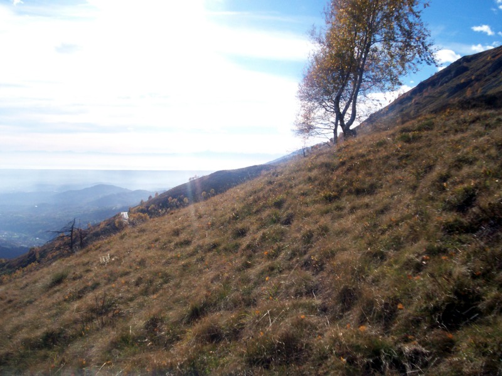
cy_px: 188
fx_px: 522
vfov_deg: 39.7
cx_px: 251
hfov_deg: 51.4
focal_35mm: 36
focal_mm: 5.9
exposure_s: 1/646
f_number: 4.5
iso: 100
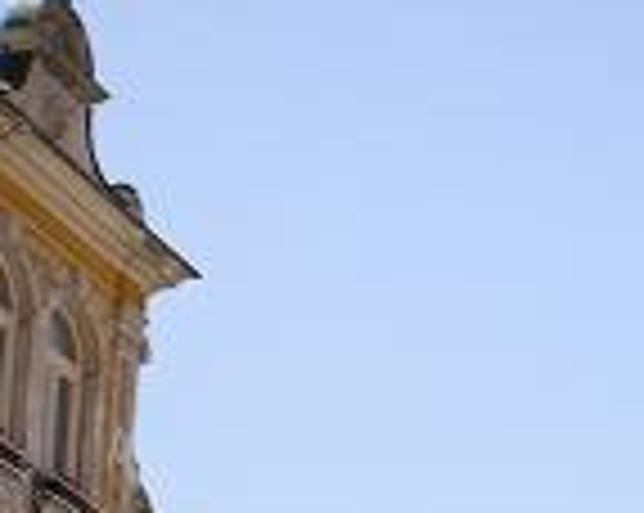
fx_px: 2608
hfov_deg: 13.7
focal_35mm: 137
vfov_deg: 11.0
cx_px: 752
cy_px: 670
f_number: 4.6
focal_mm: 6.3
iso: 64
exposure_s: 1/320
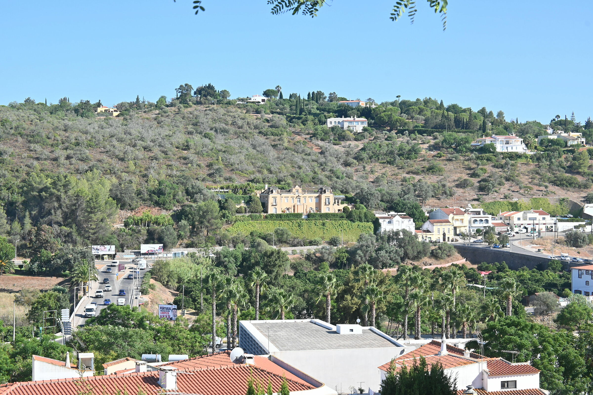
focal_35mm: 75
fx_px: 1235
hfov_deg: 27.0
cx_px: 296
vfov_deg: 18.2
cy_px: 198
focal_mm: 50
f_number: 10
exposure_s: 1/125
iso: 100
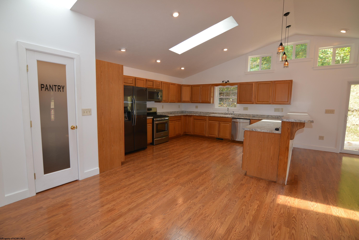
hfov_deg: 94.9
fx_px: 165
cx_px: 180
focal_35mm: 16
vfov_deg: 72.2
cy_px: 120
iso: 200
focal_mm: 11
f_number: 4.5
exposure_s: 1/80
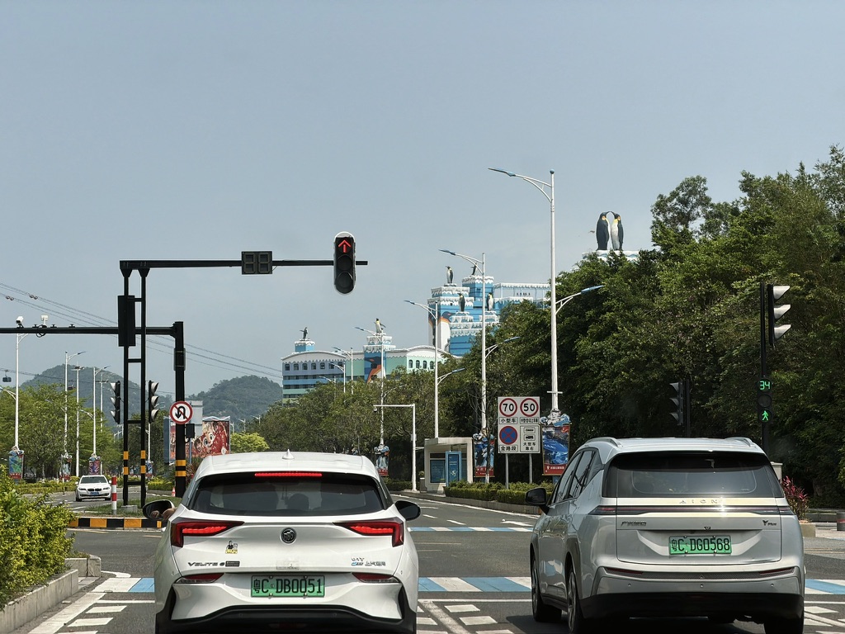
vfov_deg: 14.8
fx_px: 2441
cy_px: 317
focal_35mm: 100
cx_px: 422
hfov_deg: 19.6
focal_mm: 16.89
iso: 20
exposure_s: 1/679
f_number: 2.8
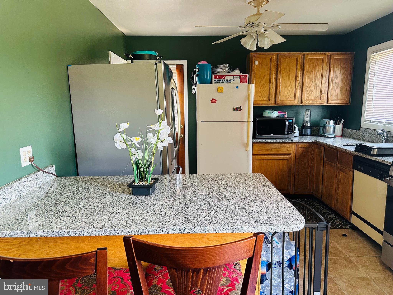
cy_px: 148
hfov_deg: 71.6
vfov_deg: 56.8
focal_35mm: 24
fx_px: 272
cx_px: 196
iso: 320
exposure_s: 1/60
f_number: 1.78
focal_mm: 6.86
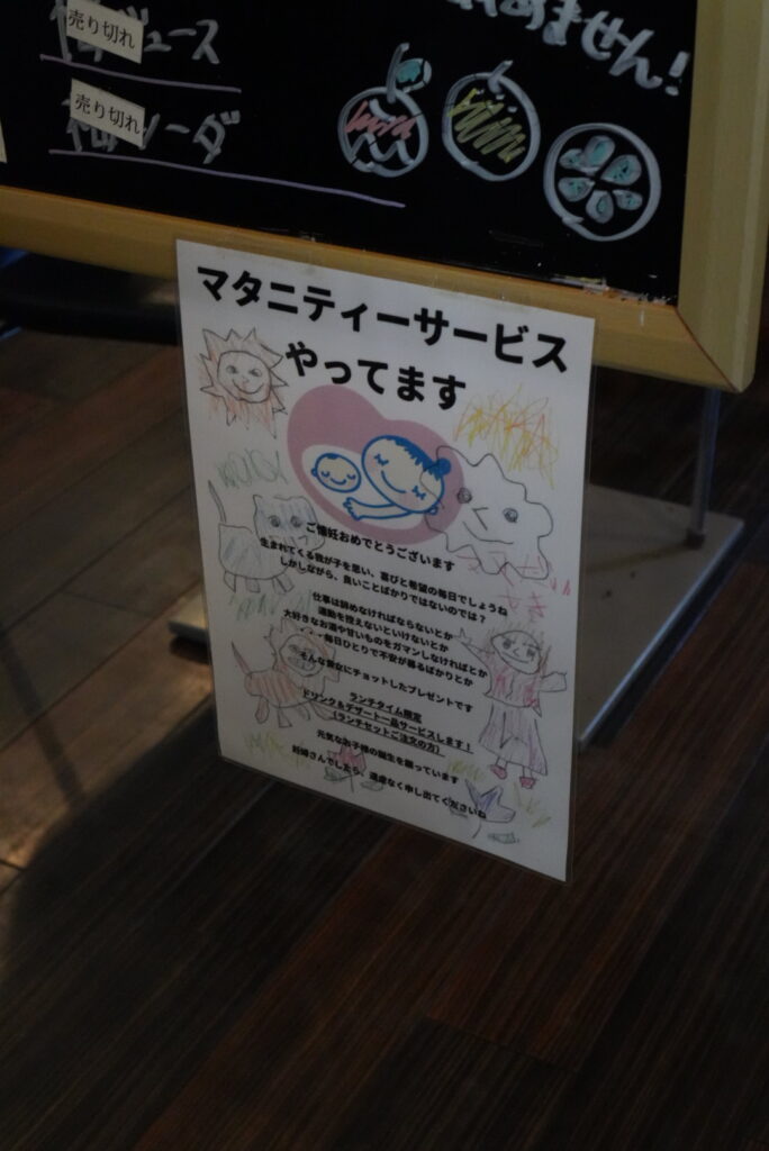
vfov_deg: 37.8
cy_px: 576
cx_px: 384
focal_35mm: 52
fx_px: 1680
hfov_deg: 25.8
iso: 6400
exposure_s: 1/200
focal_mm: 35
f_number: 7.1
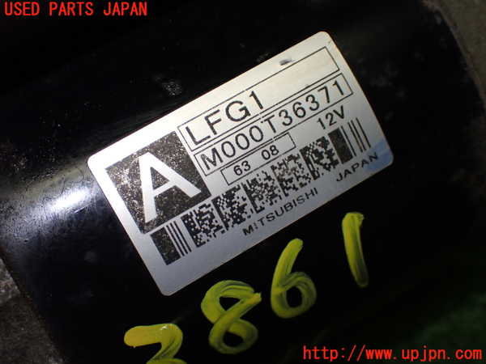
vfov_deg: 29.1
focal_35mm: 50
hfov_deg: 38.2
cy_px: 182
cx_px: 243
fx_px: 702
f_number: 3.2
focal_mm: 9.01
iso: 400
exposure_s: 1/200
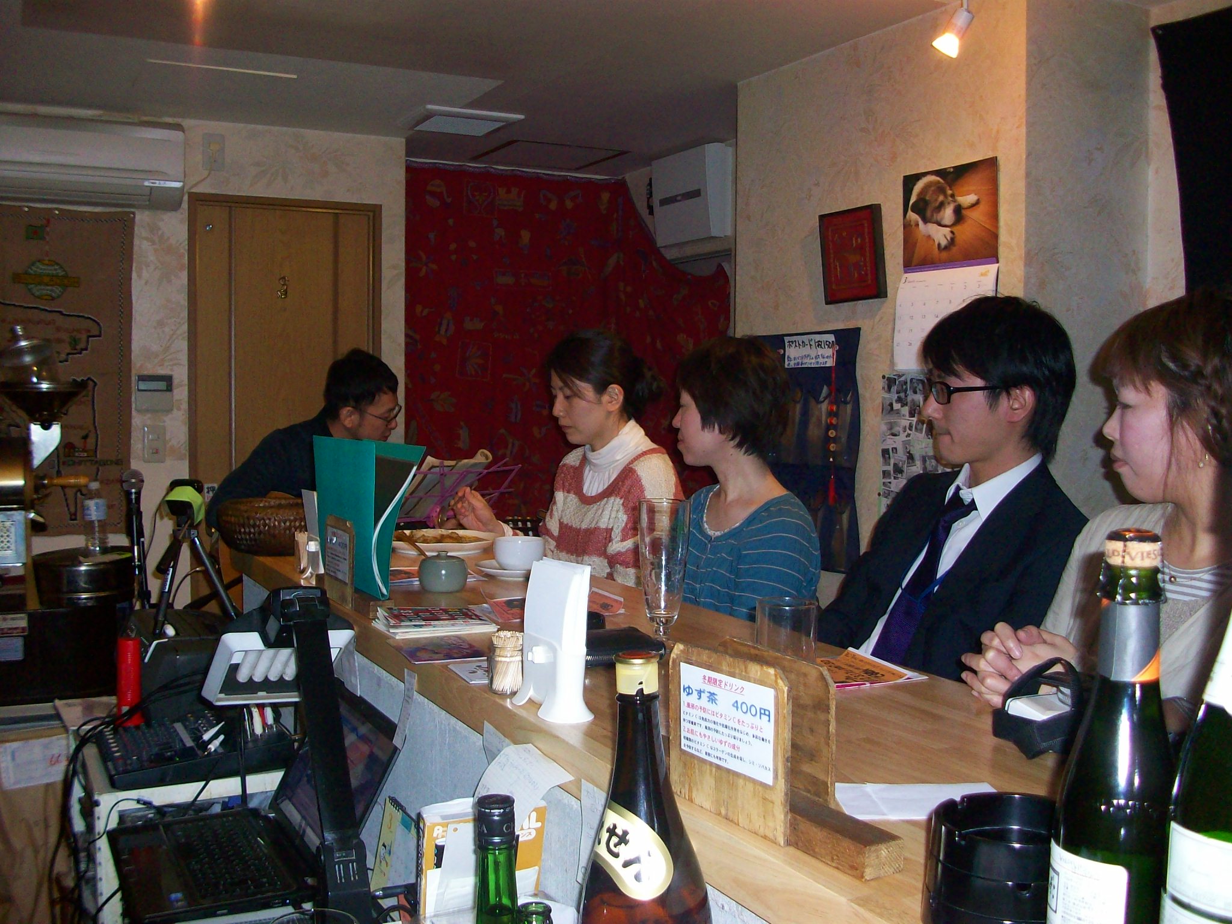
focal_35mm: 34
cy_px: 462
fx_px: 1210
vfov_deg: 41.8
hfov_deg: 54.0
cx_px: 616
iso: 160
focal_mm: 5.7
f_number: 2.8
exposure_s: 1/60
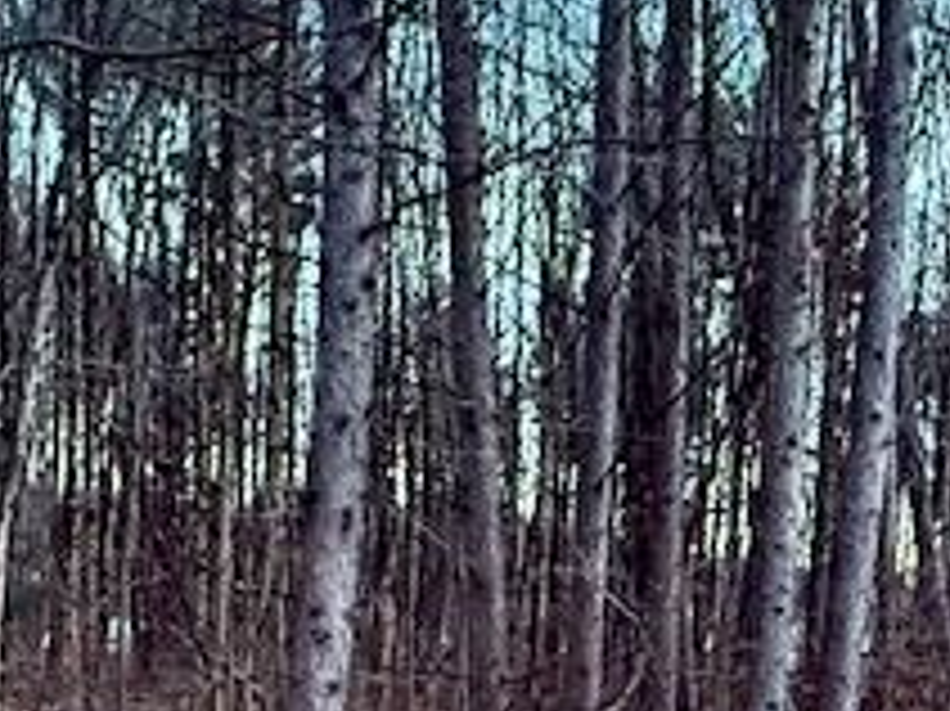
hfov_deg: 28.6
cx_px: 486
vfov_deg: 20.7
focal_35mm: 68
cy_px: 760
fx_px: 1865
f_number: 2.2
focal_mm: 2.22
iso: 640
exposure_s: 1/60
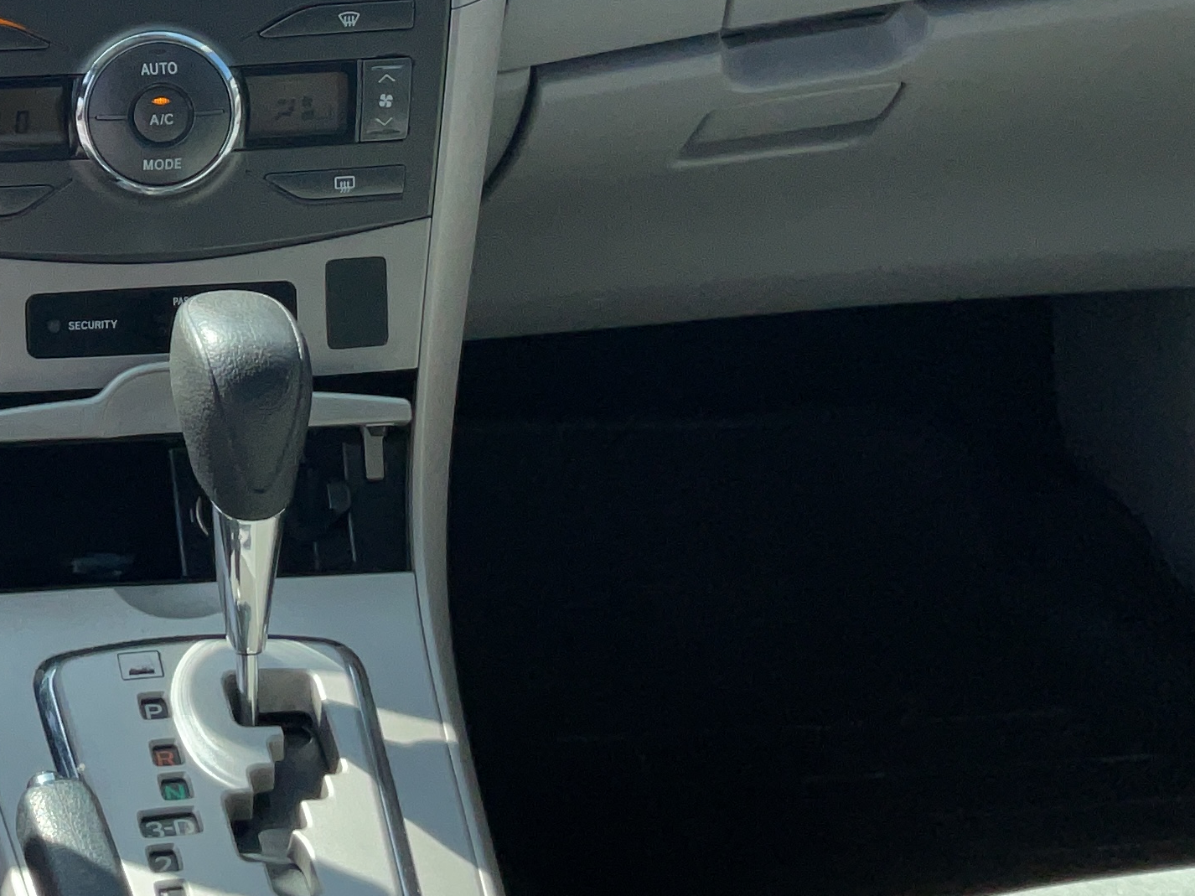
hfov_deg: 22.1
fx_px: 2830
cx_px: -224
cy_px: -29
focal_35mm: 82
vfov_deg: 17.5
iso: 16
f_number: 1.8
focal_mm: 3
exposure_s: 1/534
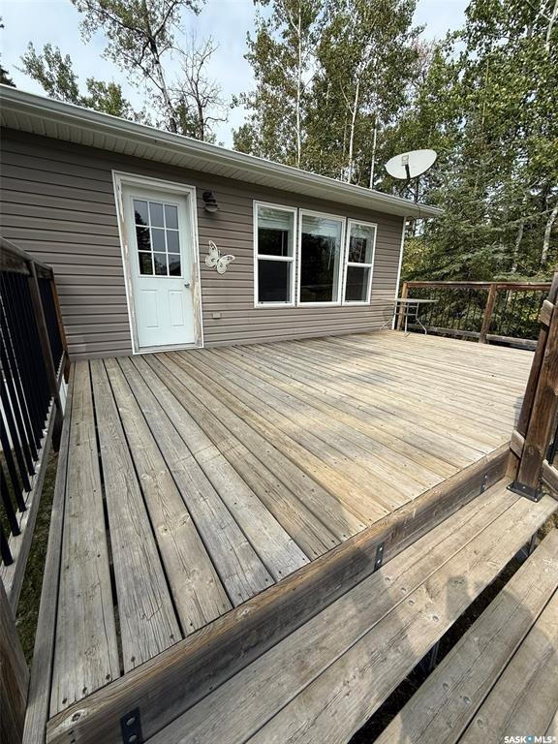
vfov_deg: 102.1
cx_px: 279
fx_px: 301
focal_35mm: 14
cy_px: 372
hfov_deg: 85.7
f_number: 2.2
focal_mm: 2.22
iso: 50
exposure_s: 1/1368
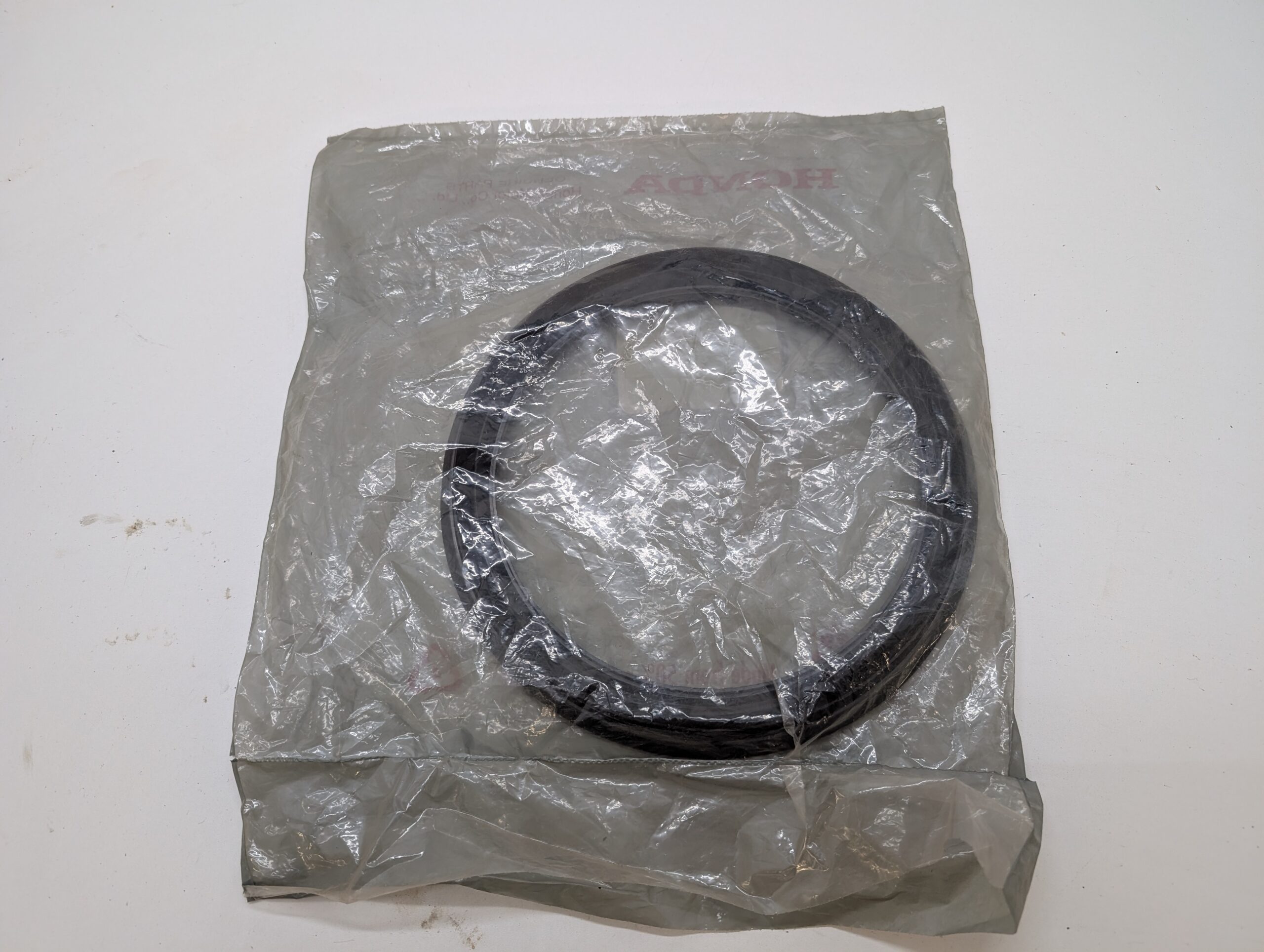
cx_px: 632
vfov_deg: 56.9
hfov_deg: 71.5
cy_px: 476
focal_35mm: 24
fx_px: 878
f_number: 1.68
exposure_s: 1/93.2
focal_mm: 6.9
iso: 141
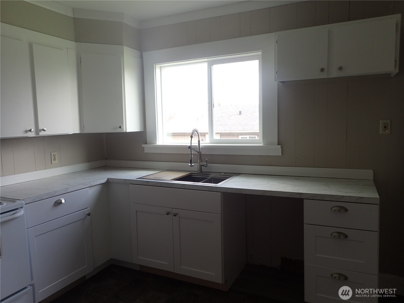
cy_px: 152
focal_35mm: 25
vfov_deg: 54.9
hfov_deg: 69.4
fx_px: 292
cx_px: 202
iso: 100
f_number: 2.8
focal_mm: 4.5
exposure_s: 1/60
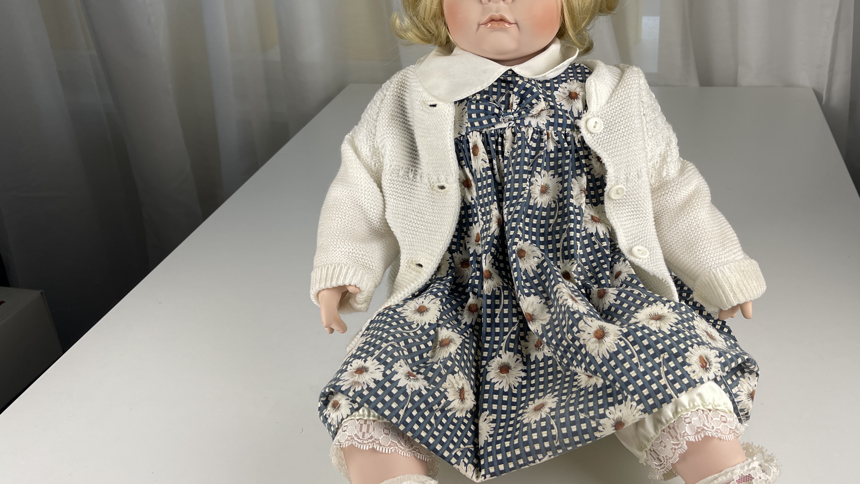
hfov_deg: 56.3
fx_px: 798
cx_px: 504
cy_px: 219
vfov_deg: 33.7
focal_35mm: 35
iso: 32
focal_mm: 5.1
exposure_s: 1/168
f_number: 1.6
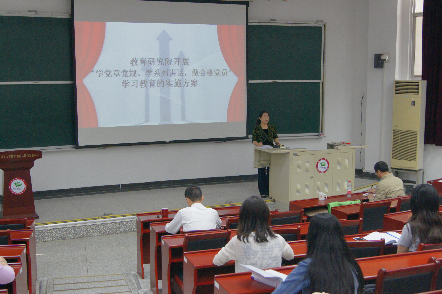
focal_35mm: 45
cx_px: 221
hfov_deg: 43.6
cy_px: 147
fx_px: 552
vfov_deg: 29.8
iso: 800
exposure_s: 1/60
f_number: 7.1
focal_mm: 30
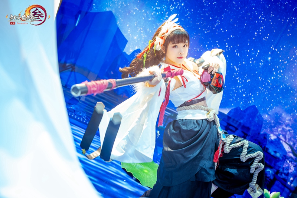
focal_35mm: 35
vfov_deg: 37.9
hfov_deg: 54.4
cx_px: 148
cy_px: 99
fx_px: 289
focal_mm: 35
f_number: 3.5
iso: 320
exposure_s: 1/160
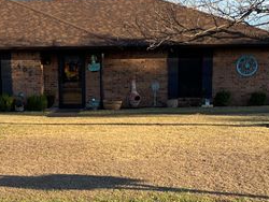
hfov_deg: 36.0
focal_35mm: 52
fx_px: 404
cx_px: 71
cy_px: 83
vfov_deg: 28.0
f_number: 1.8
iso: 32
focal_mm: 4.25
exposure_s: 1/927
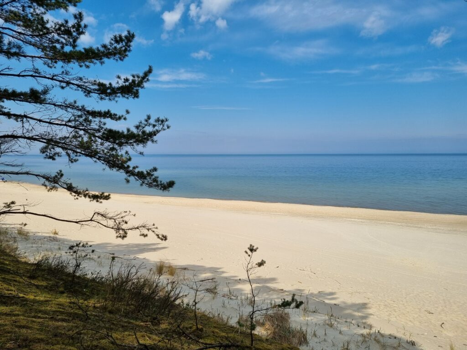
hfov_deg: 67.3
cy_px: 175
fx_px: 351
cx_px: 234
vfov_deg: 53.1
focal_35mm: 26
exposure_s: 1/5000
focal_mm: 5.4
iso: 50
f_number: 1.8
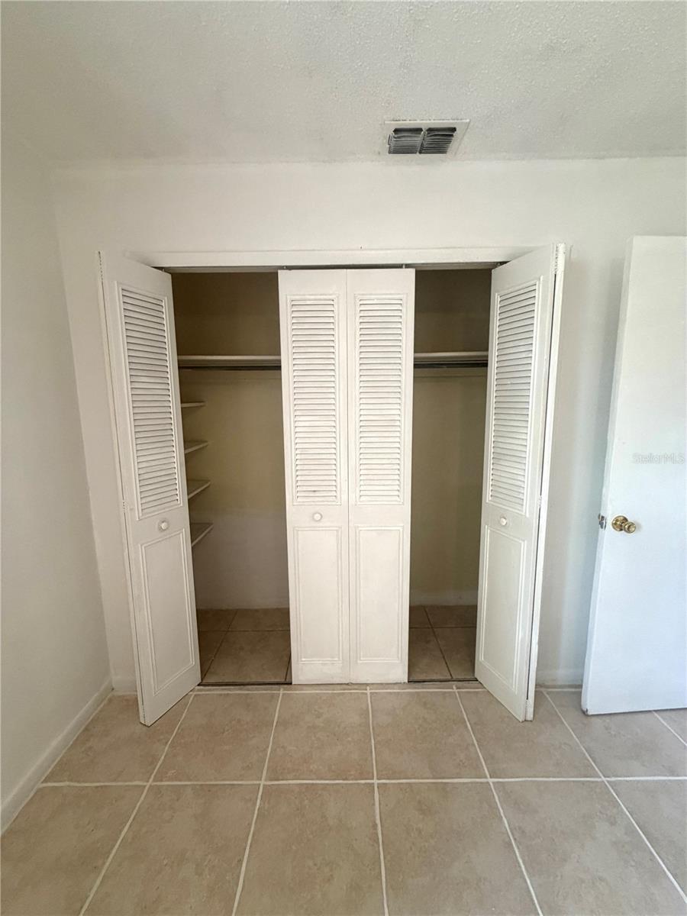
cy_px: 458
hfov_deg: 85.7
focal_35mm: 14
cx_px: 344
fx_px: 370
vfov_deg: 102.1
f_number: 2.2
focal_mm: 2.22
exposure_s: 1/60
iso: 160
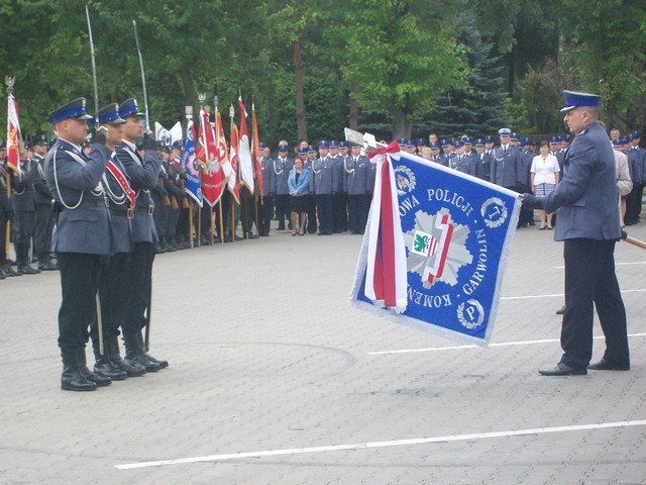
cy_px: 242
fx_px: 2015
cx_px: 323
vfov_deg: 13.7
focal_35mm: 108
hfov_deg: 18.2
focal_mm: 18
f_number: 4.8
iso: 160
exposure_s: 1/200
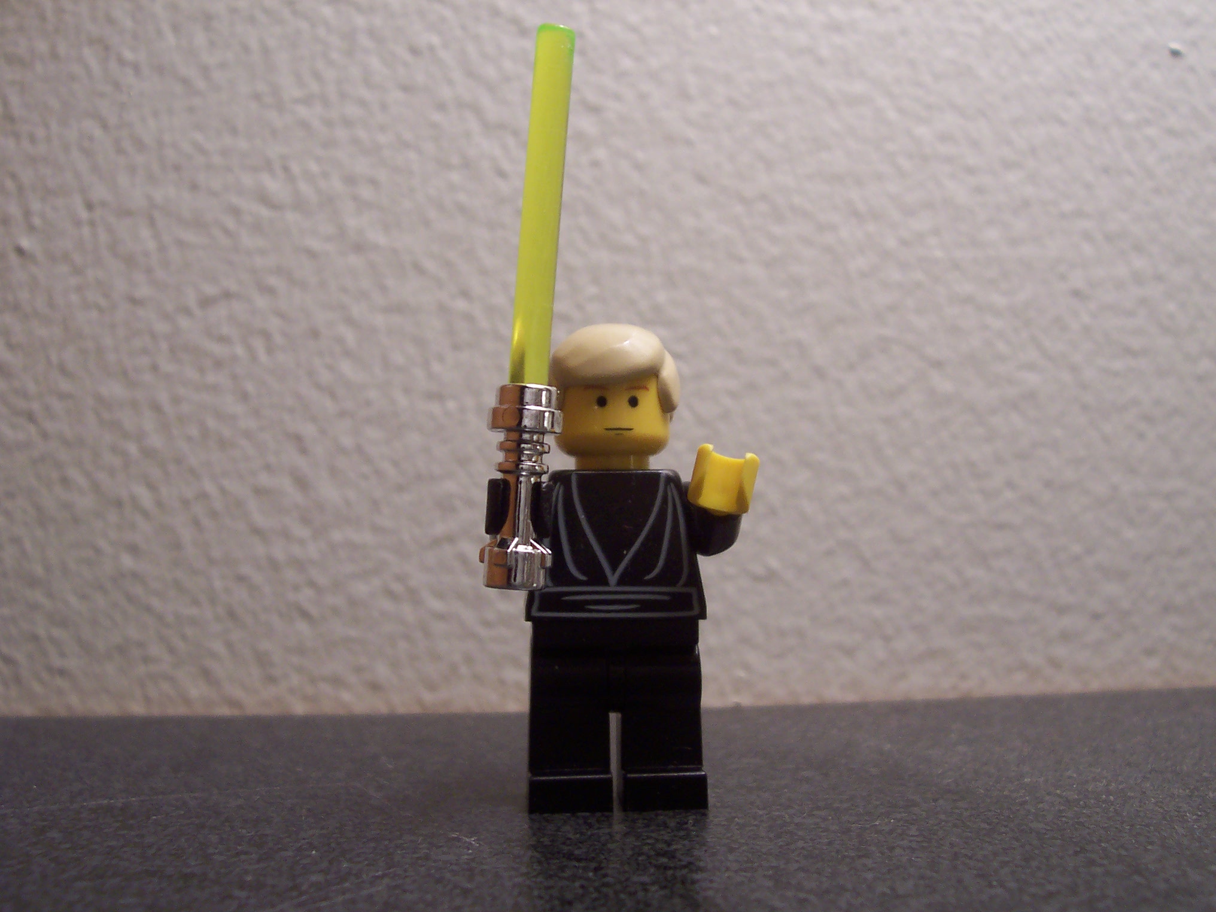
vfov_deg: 38.7
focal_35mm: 37
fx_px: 1300
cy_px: 456
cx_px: 608
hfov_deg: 50.1
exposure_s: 1/30
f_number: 2.8
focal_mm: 5.6
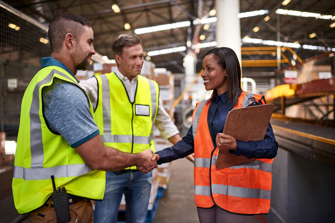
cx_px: 168
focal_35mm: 35
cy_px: 112
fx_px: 326
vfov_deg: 37.9
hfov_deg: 54.4
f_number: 2
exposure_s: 1/400
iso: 640
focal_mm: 35
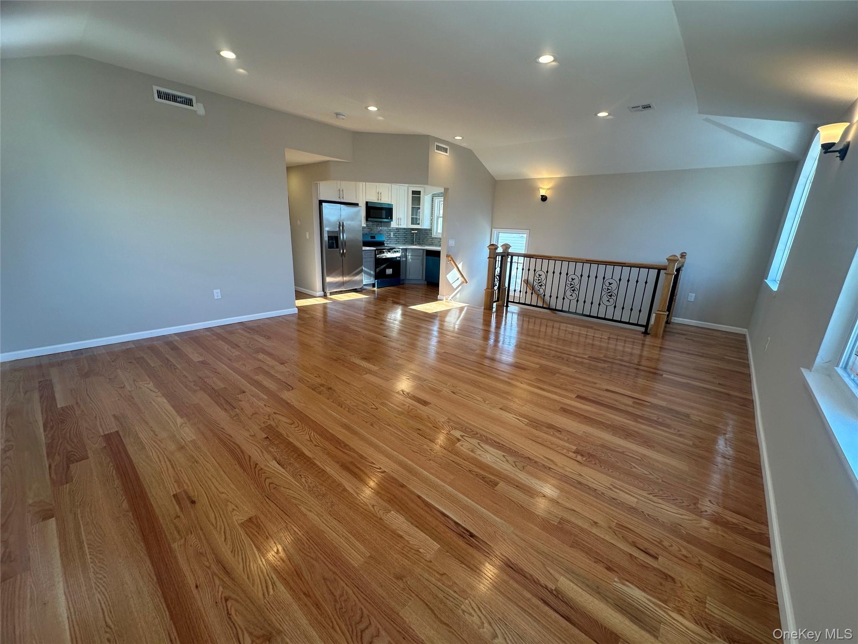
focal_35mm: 14
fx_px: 347
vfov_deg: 85.7
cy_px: 322
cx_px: 429
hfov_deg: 102.1
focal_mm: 2.22
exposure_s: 1/120
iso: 64
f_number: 2.2
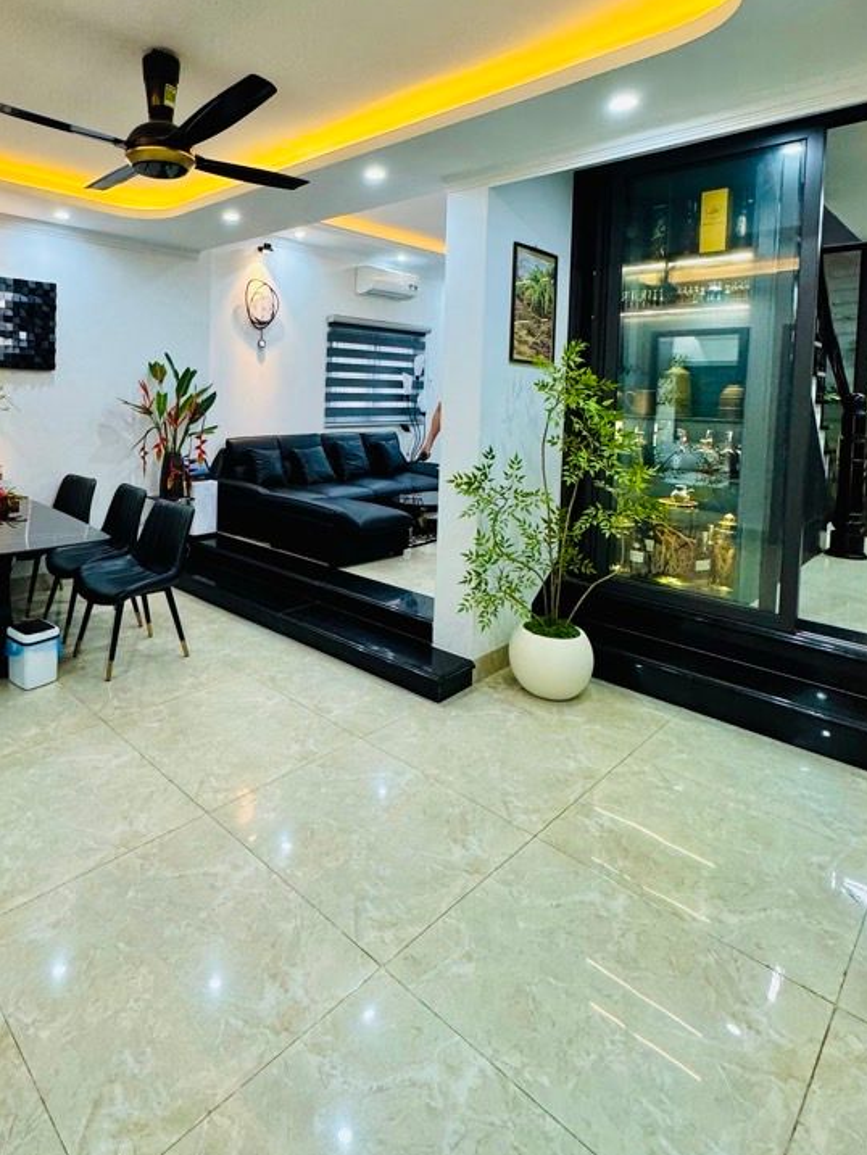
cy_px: 419
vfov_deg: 79.9
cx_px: 282
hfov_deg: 64.1
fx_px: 668
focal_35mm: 20
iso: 160
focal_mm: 2.22
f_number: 2.2
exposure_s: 1/100
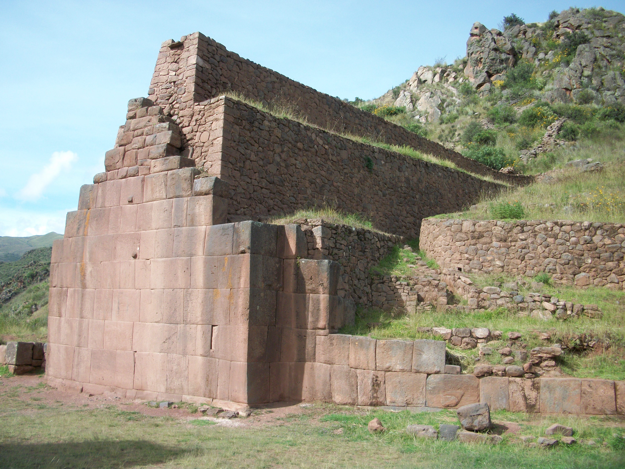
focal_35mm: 35
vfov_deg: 40.7
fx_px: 632
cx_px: 312
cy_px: 234
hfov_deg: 52.6
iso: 80
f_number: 3.1
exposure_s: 1/640
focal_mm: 6.3
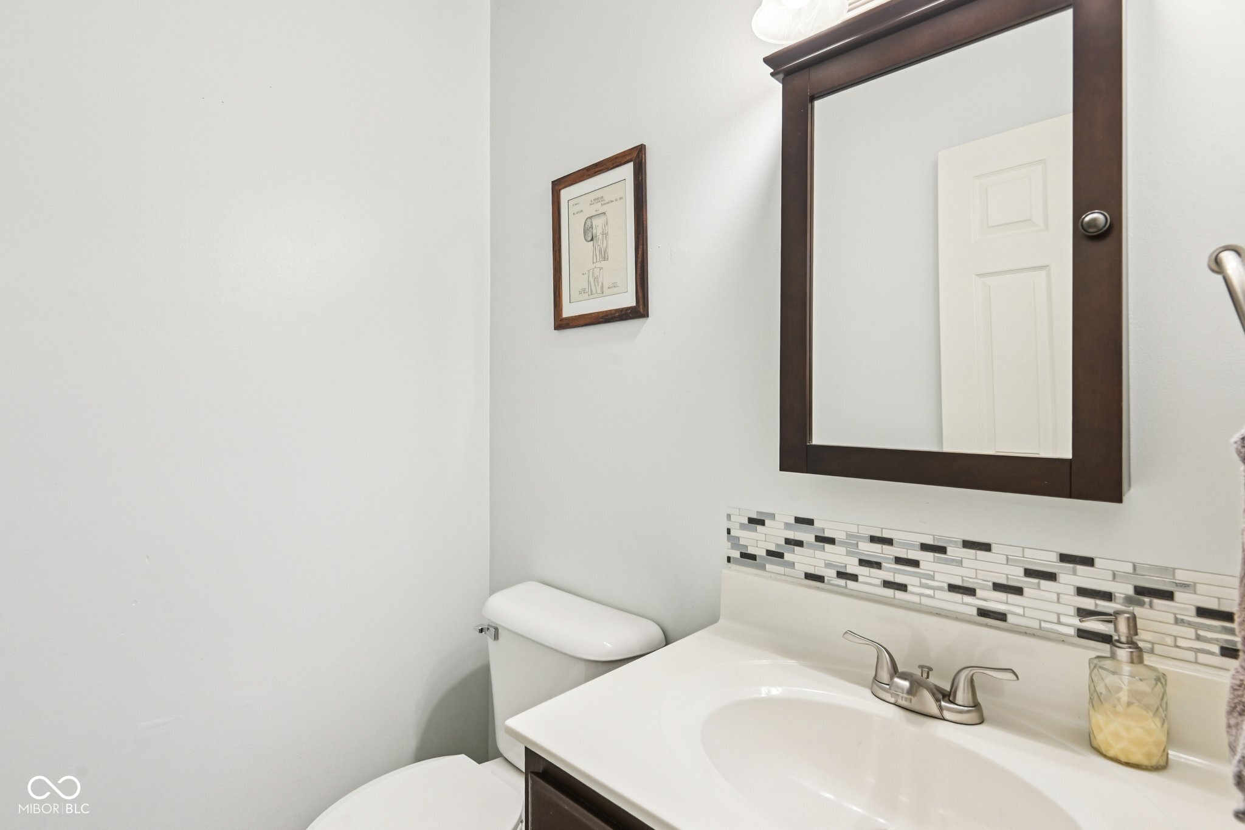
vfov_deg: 73.7
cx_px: 622
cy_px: 415
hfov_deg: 96.7
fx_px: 553
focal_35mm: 16
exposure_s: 1/13
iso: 400
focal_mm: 16
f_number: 8
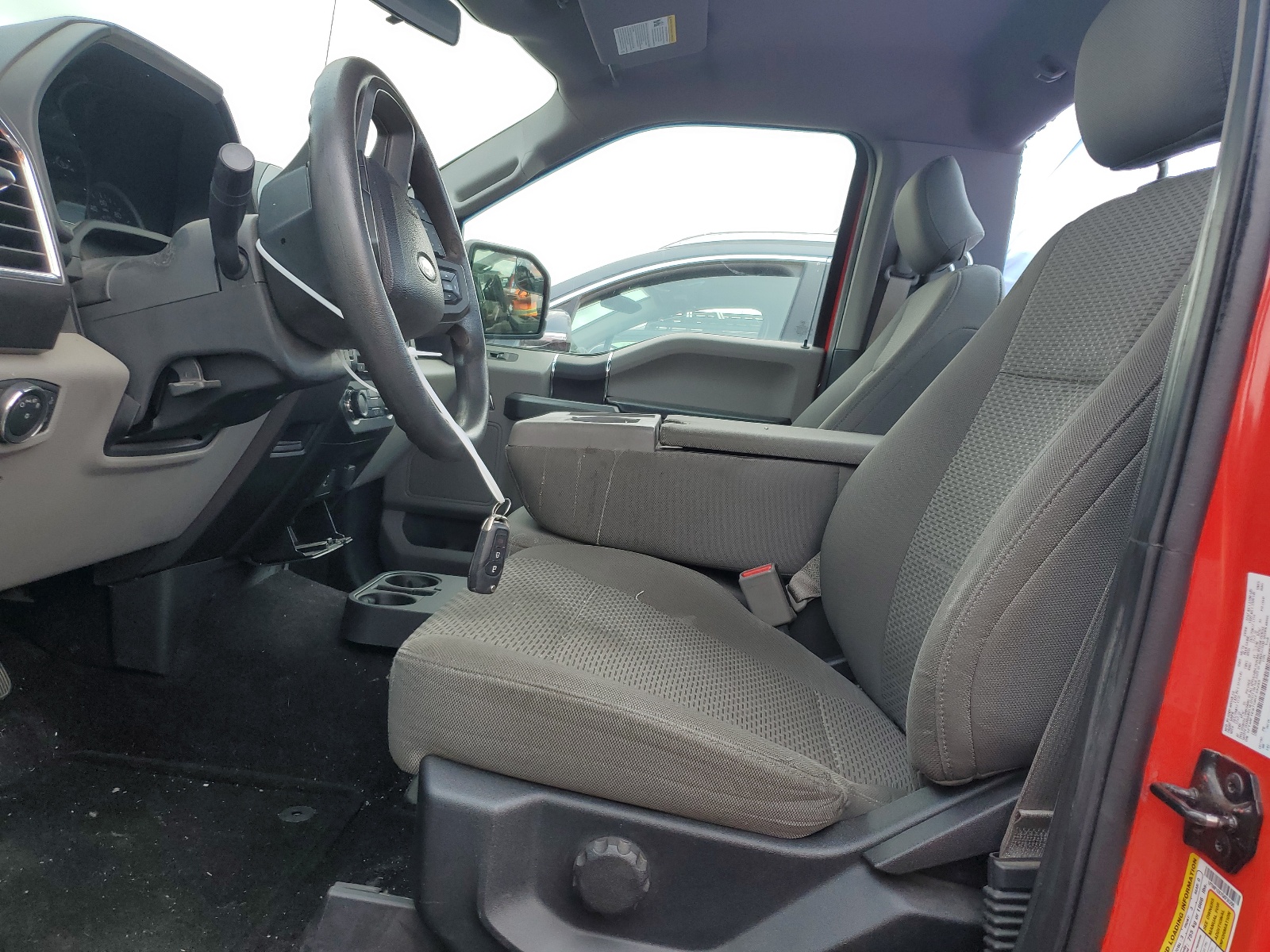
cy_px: 476
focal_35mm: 26
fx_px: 954
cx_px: 635
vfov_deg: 53.1
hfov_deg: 67.3
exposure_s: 1/625
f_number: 1.5
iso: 50
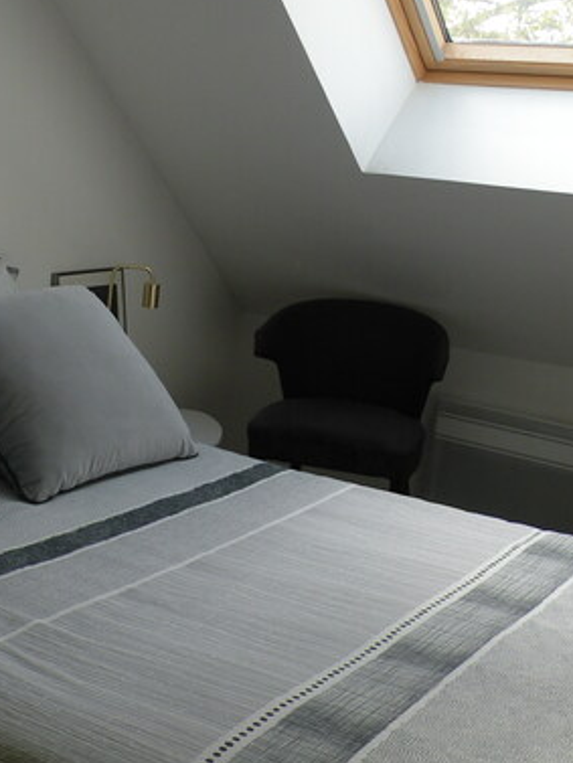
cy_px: 374
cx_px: 138
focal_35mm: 55
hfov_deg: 26.2
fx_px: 1213
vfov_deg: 34.9
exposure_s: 1/58.1
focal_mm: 4.7
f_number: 3.2
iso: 64
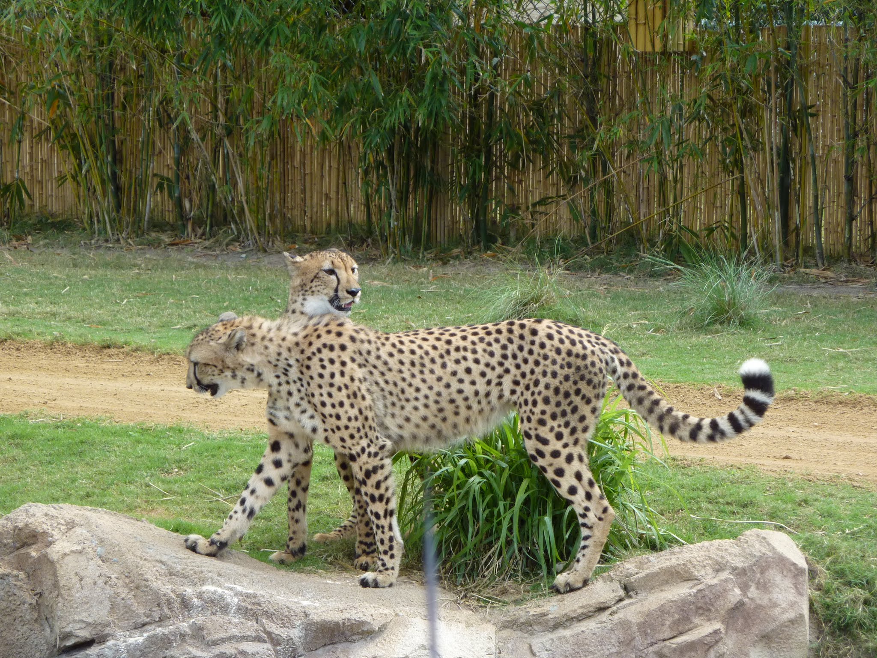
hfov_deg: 11.7
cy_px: 329
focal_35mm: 169
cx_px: 438
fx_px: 4282
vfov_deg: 8.8
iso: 160
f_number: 4.5
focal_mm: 27.8
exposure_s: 1/160
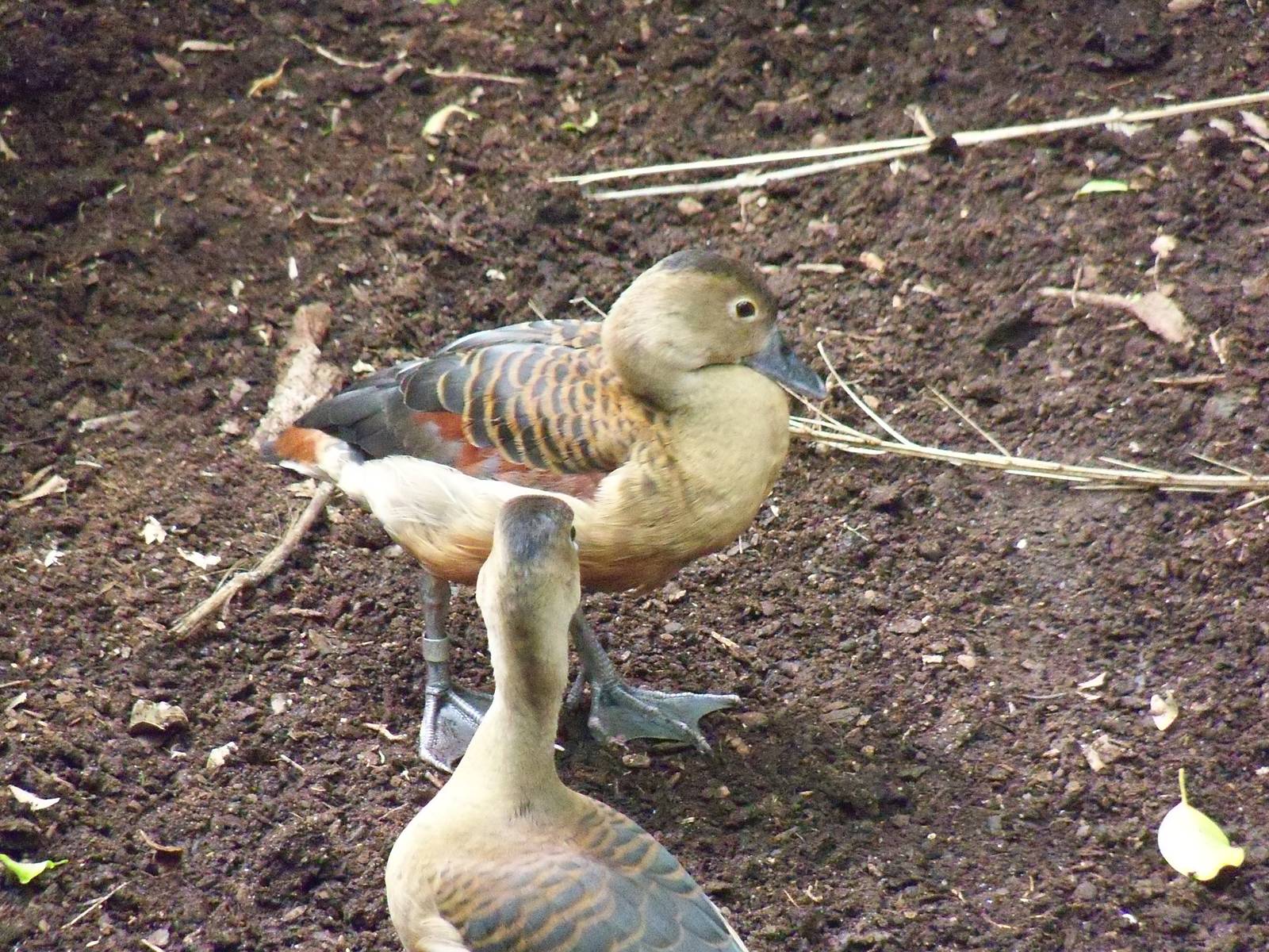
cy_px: 476
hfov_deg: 5.7
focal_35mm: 350
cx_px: 634
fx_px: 12831
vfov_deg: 4.2
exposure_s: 1/125
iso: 1600
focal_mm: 62
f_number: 4.8
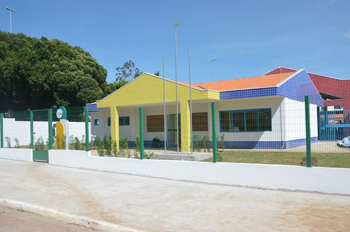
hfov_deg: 57.3
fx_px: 320
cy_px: 116
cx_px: 175
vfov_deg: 39.8
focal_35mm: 33
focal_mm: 22
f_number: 7.1
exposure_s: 1/200
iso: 100
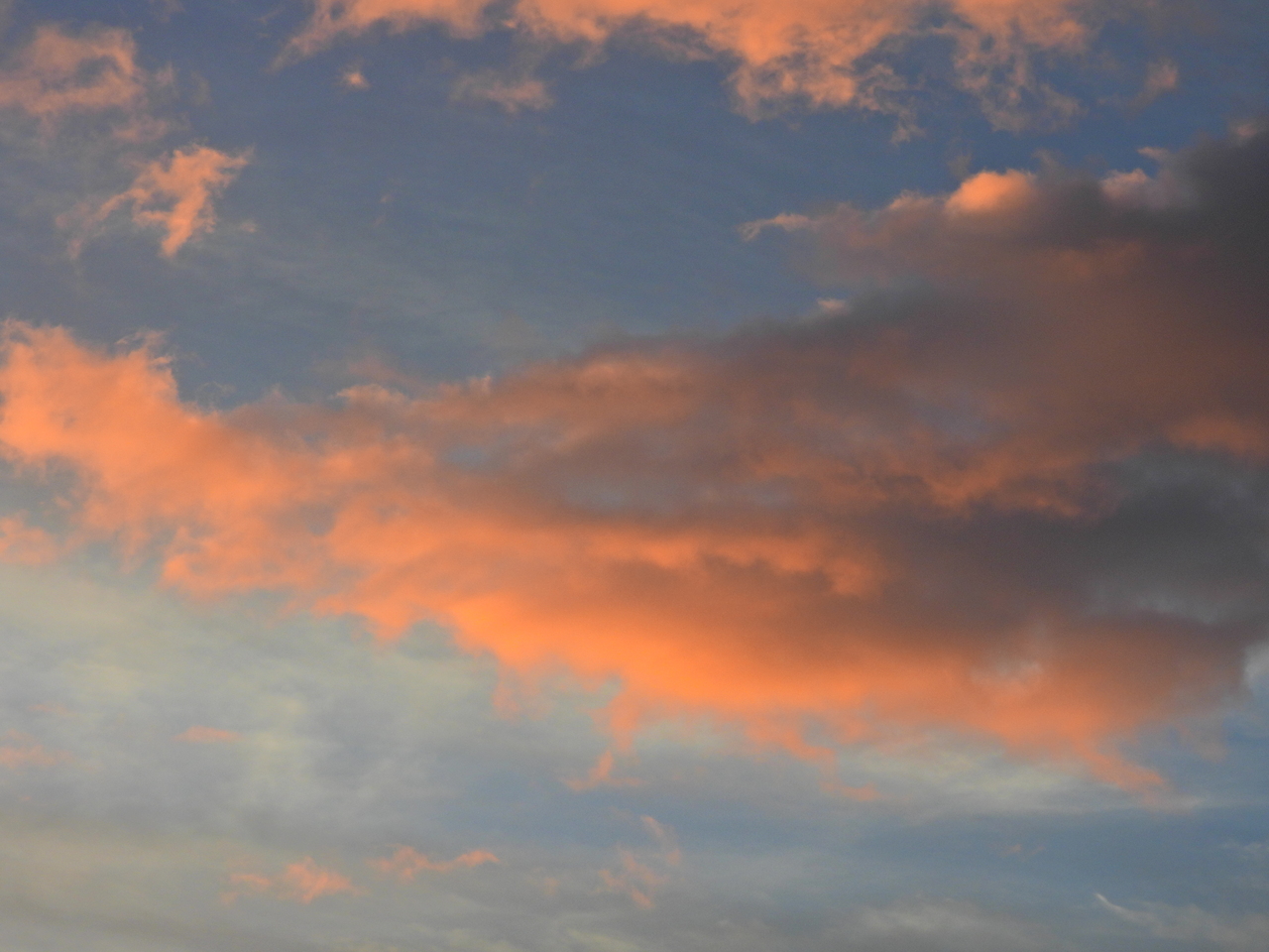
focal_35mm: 95
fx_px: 3483
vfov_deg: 15.6
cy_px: 476
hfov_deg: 20.7
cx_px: 634
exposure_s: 1/500
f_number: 4
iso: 100
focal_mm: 17
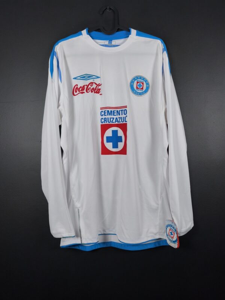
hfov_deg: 58.9
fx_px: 199
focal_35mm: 23
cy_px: 150
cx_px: 112
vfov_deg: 73.9
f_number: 1.6
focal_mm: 6.57
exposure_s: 1/160
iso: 400
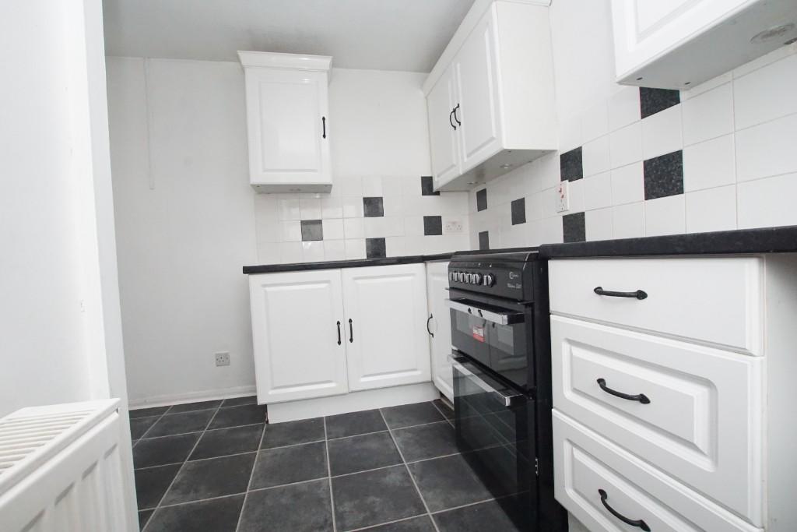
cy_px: 266
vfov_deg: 77.3
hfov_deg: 100.4
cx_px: 398
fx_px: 332
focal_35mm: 15
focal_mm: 10
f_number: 10
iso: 3200
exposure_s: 1/60
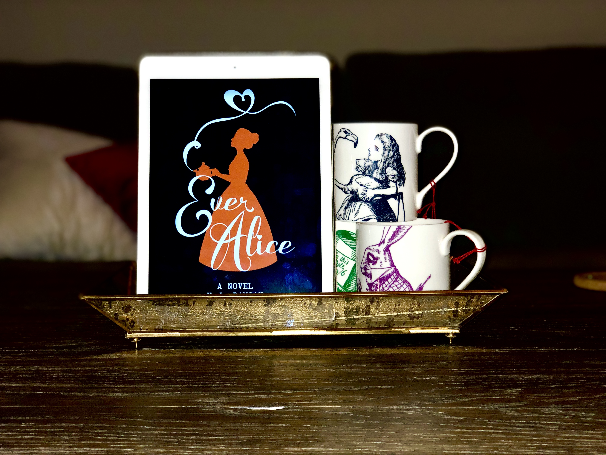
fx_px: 910
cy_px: 228
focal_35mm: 52
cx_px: 303
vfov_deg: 28.0
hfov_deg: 36.8
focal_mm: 6
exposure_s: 1/30
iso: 64
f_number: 2.4
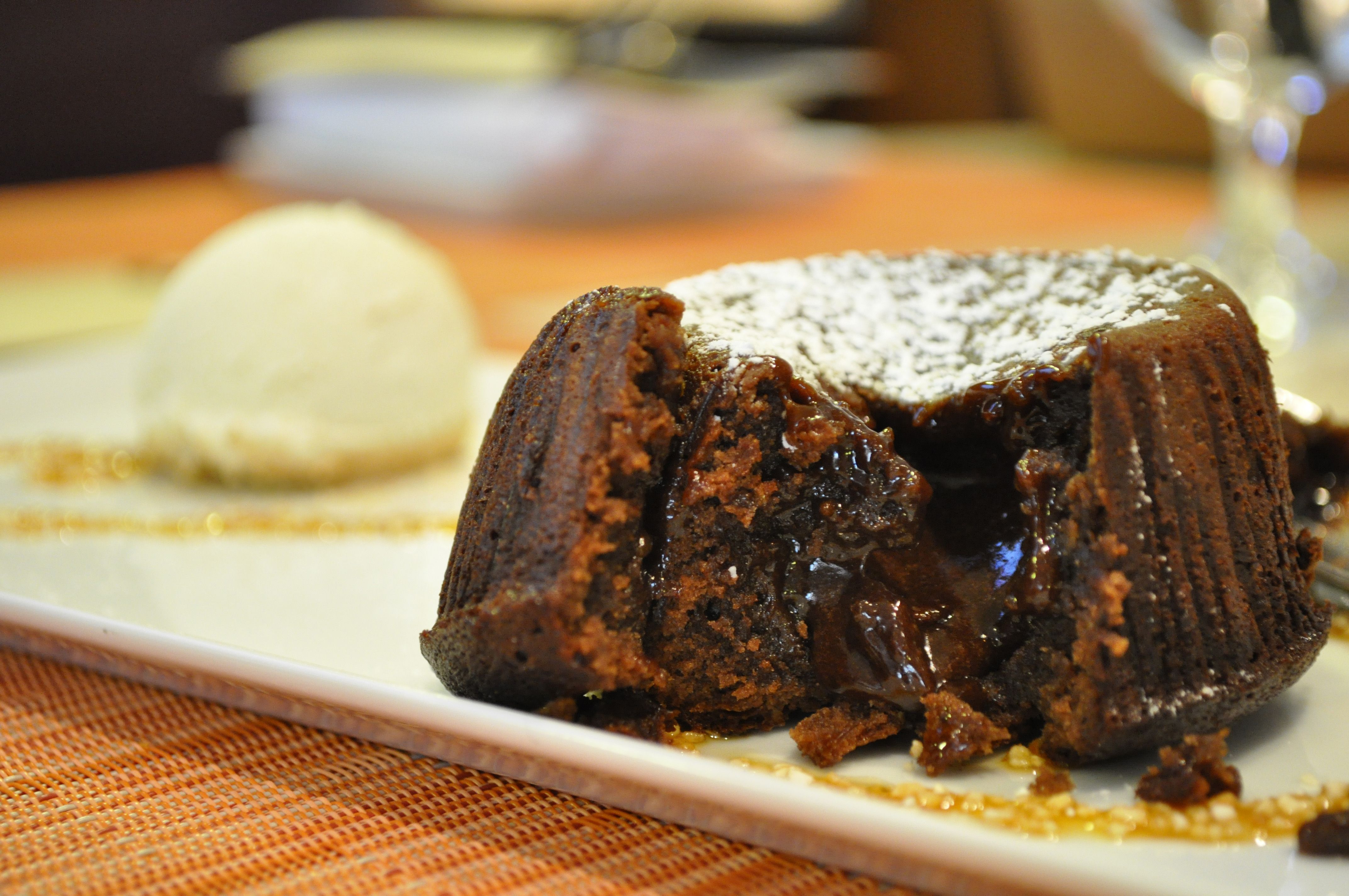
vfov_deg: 20.6
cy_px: 448
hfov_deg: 30.5
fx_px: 2470
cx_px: 674
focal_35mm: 66
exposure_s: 1/20
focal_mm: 44
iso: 1600
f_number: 5.3
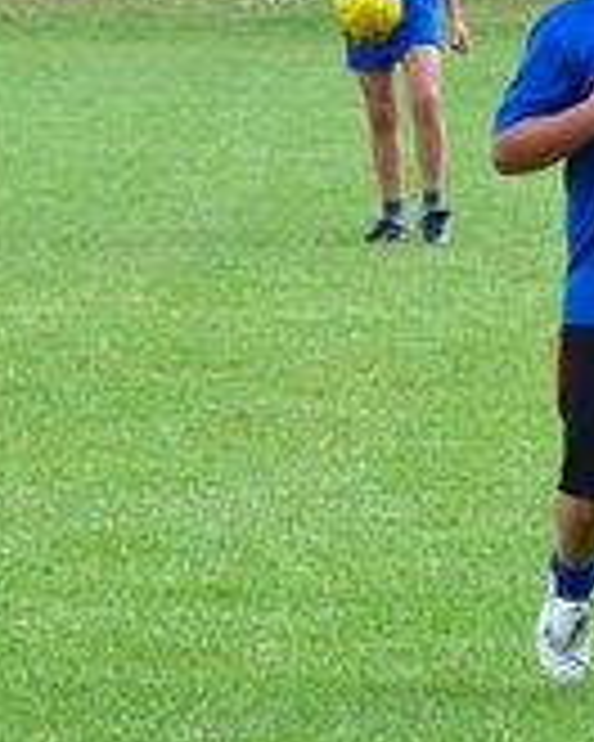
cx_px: 54
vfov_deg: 2.8
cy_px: -49
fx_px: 15317
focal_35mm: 697
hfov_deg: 2.2
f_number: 4
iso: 100
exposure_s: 1/160
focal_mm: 32.5
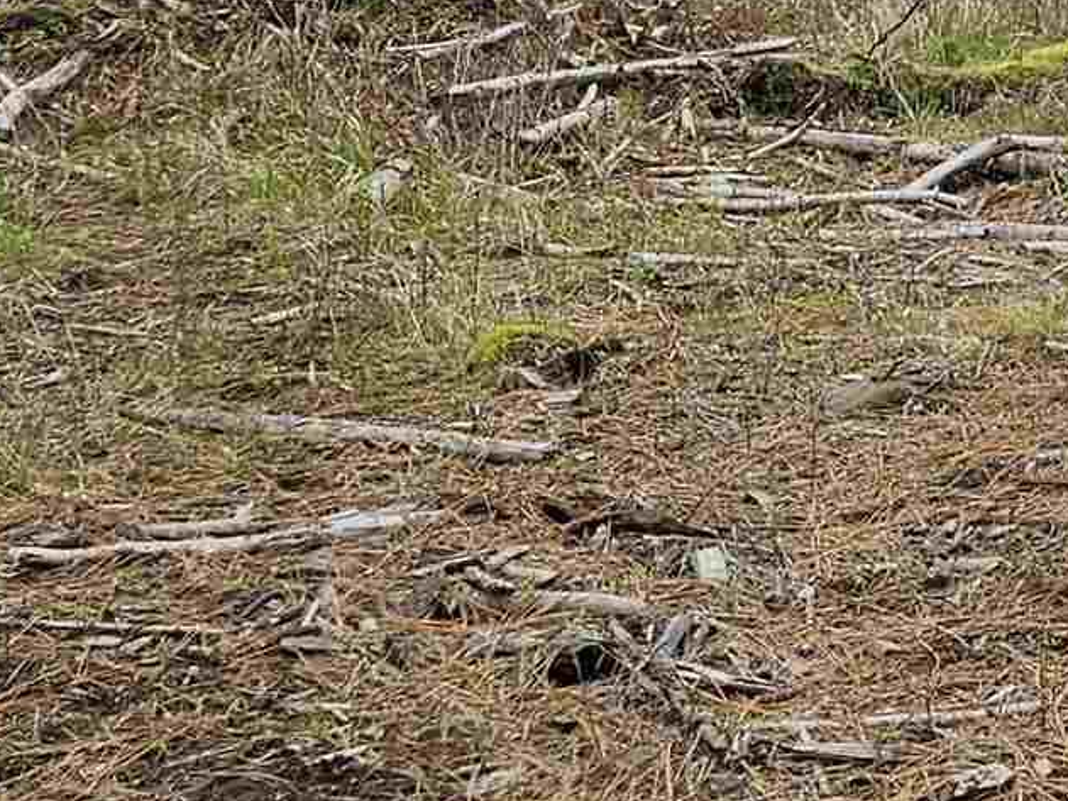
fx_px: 3455
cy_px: -290
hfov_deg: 16.2
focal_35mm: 112
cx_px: 1577
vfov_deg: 12.7
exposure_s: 1/922
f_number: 1.8
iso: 25
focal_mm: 5.4
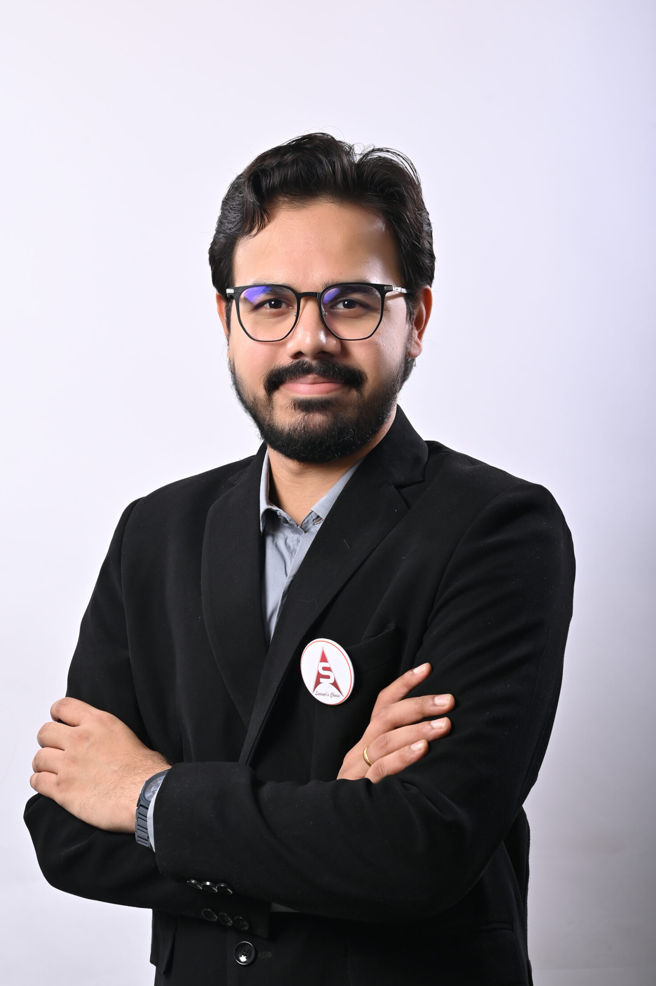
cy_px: 559
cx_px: 290
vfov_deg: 26.0
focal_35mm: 78
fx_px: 2135
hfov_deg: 17.5
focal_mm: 67
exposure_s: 1/200
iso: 160
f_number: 10
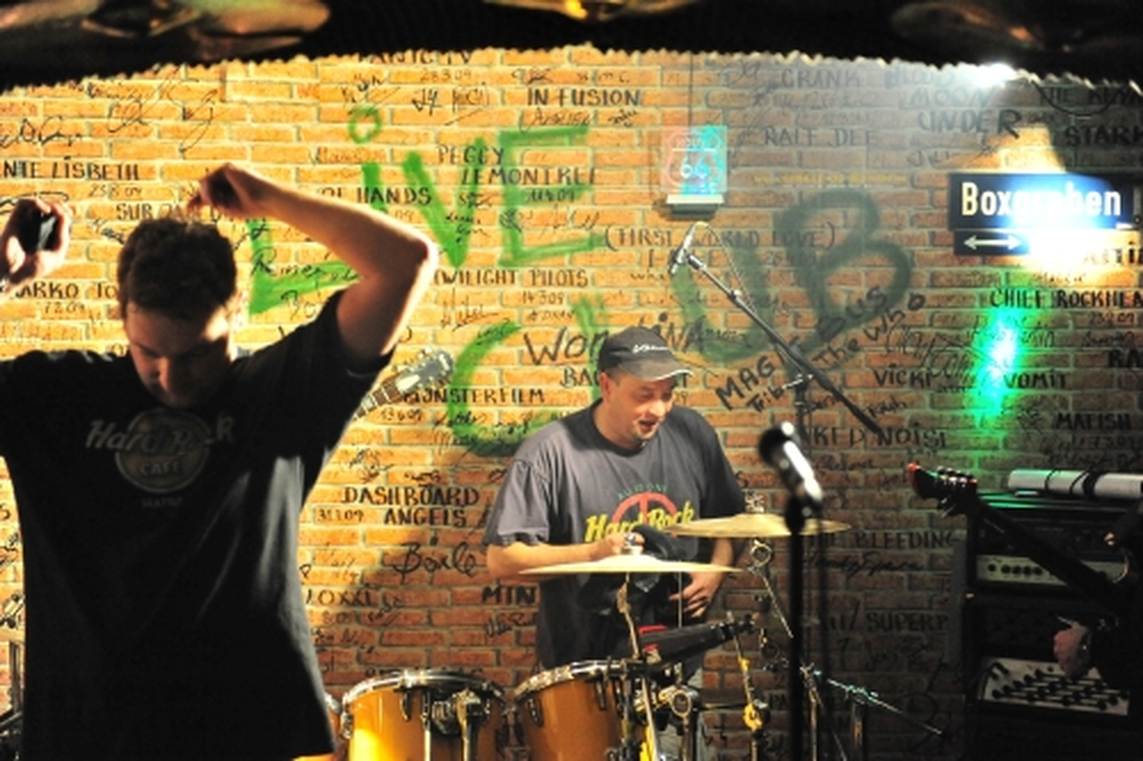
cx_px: 572
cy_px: 380
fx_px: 1904
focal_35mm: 60
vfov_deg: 22.6
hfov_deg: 33.4
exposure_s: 1/100
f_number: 2.8
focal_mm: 60
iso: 6400
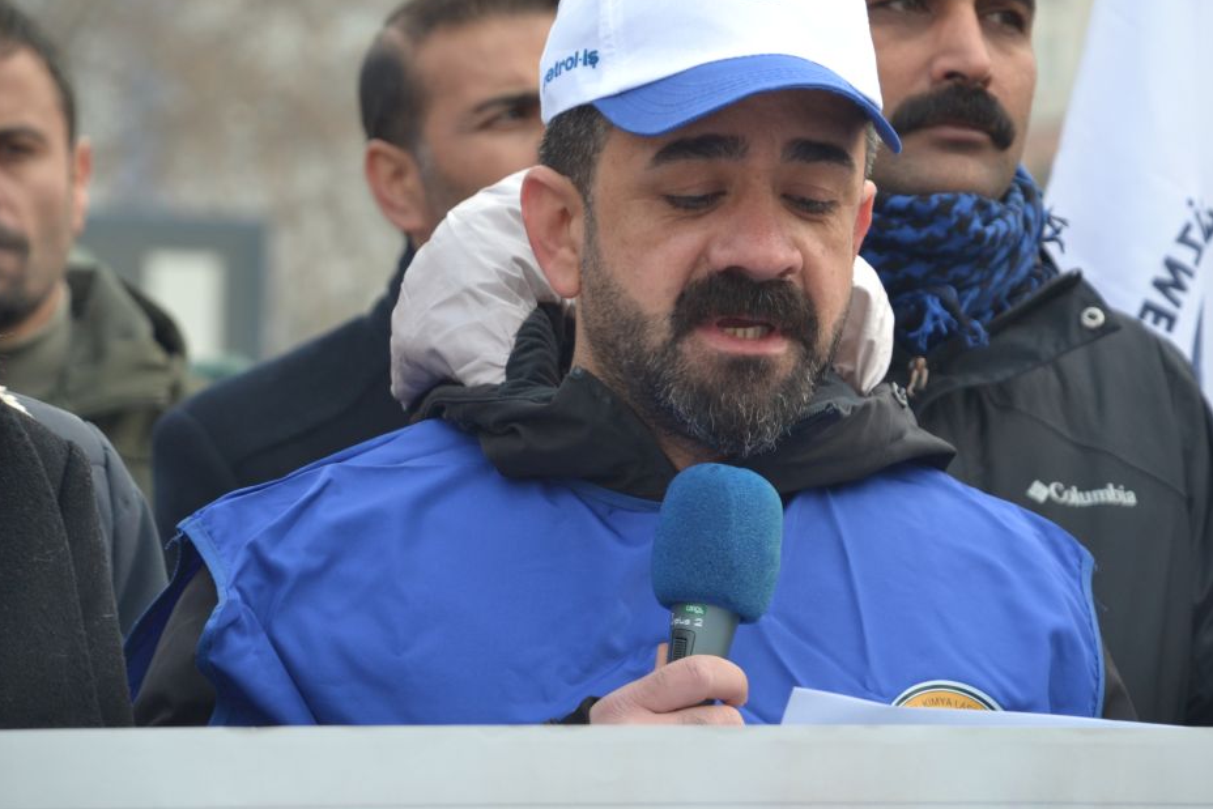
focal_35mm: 236
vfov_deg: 5.8
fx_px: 7938
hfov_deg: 8.7
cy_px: 352
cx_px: 629
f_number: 5.6
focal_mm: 135
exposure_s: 1/250
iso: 400
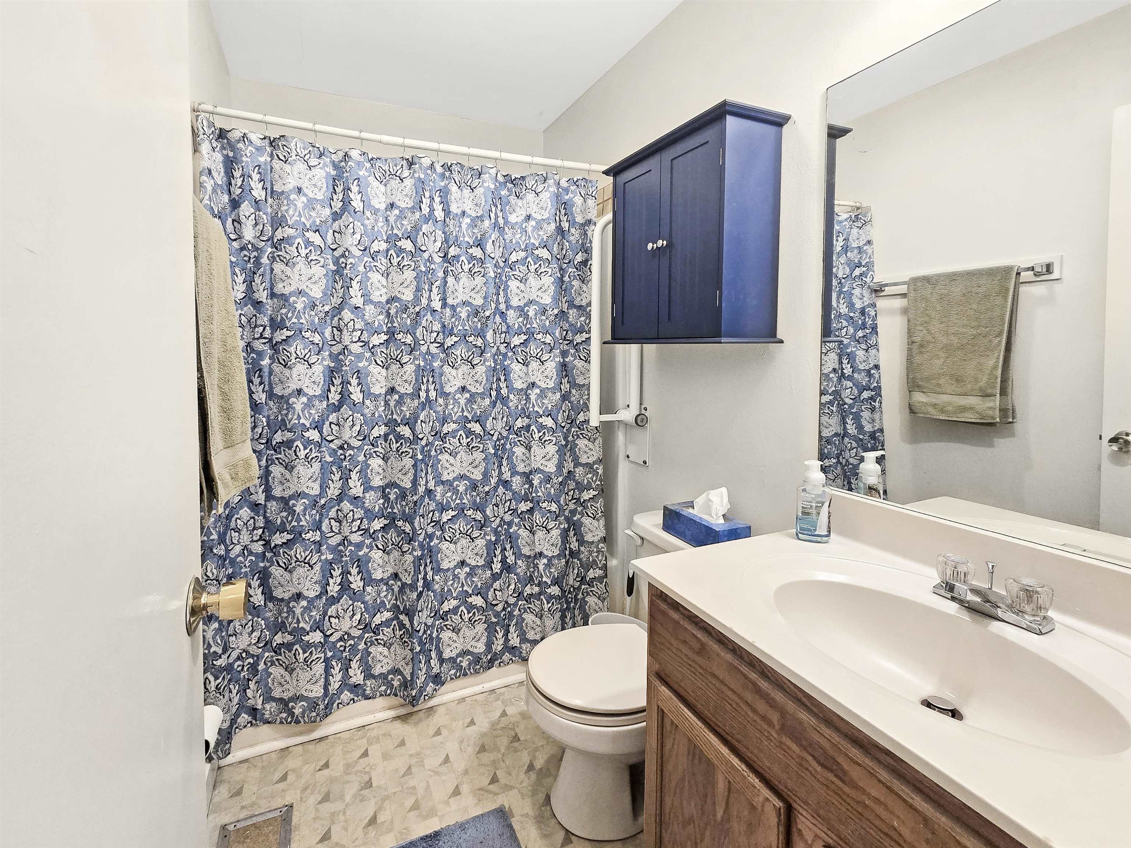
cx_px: 566
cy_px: 424
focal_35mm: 13
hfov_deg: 106.2
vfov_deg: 89.9
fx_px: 425
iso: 200
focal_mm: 2.2
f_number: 2.2
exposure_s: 1/60
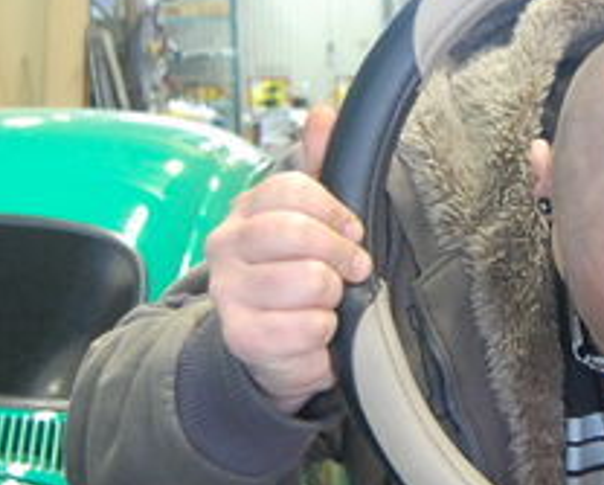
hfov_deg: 19.7
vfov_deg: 16.2
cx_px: 555
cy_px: 180
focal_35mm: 95
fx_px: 1701
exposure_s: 1/8
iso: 1600
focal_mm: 22
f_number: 3.8
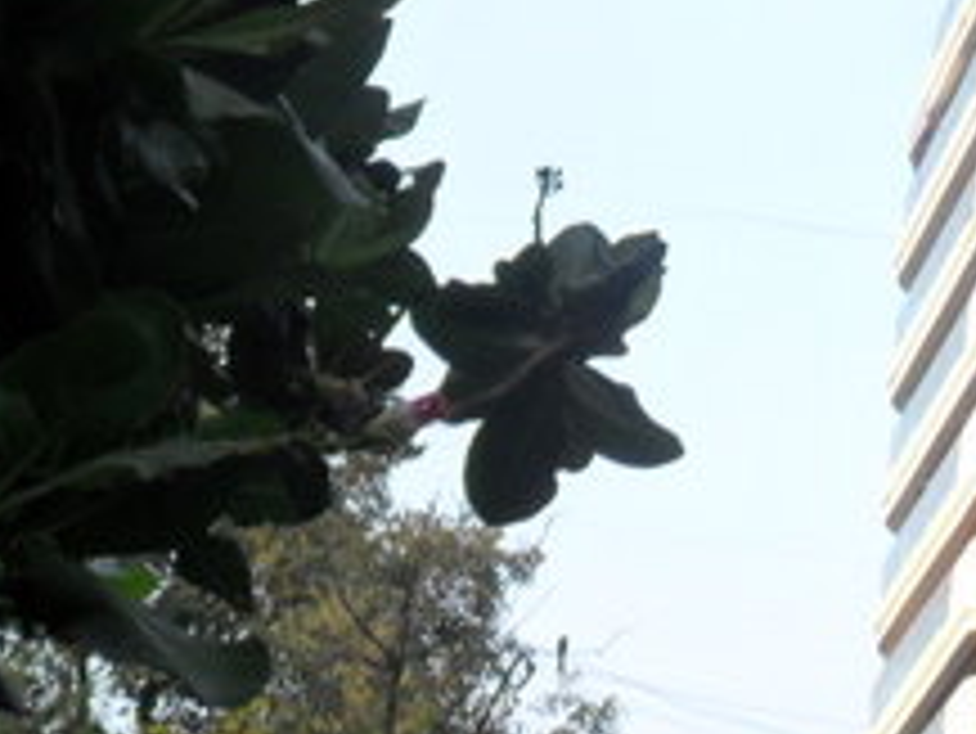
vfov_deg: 8.0
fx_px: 5247
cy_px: 311
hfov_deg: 10.3
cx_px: 1390
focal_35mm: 186
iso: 100
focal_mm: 11.2
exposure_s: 1/60
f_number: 5.6
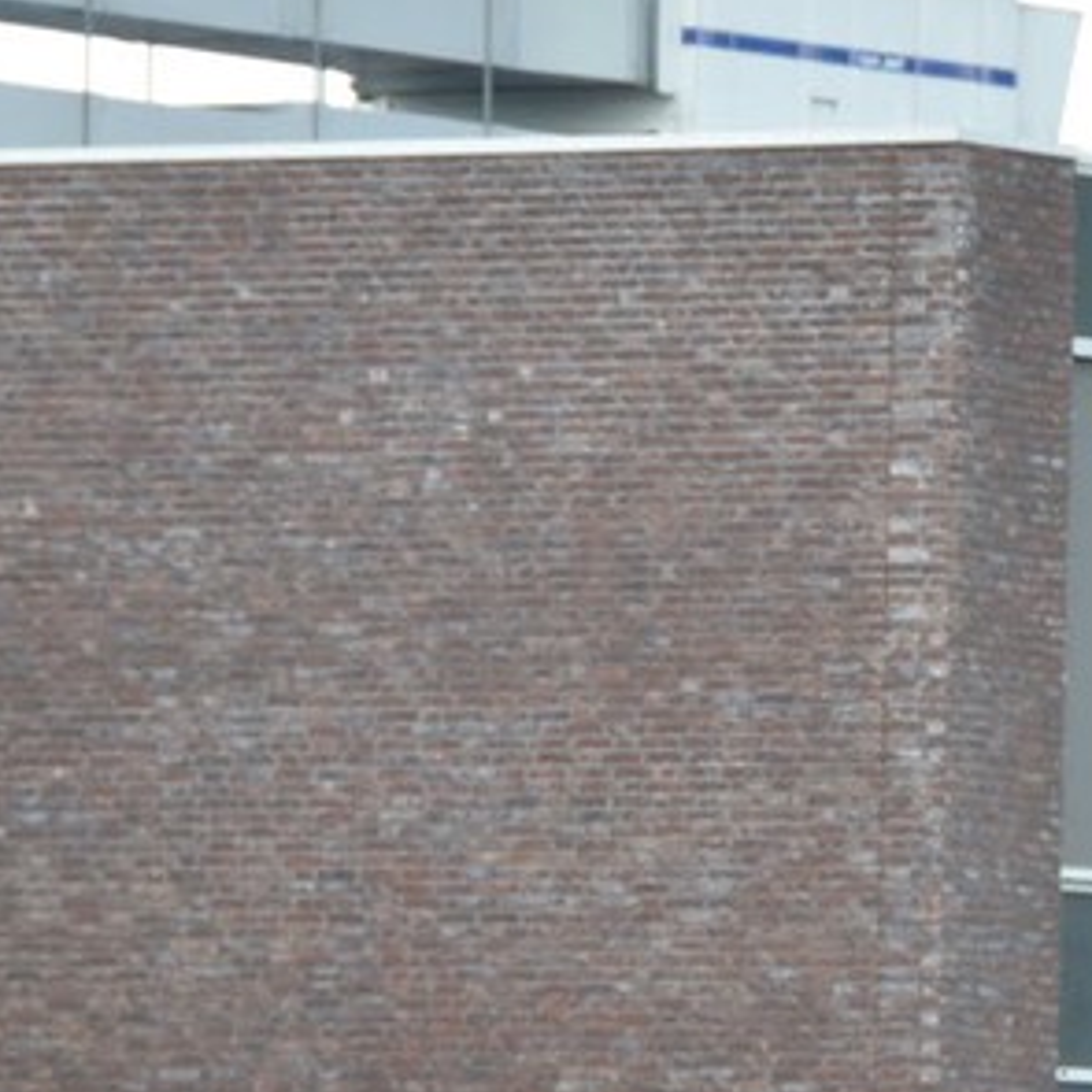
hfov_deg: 3.3
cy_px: 563
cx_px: 1118
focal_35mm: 530
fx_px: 18916
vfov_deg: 3.3
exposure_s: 1/250
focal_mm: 120
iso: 400
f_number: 8
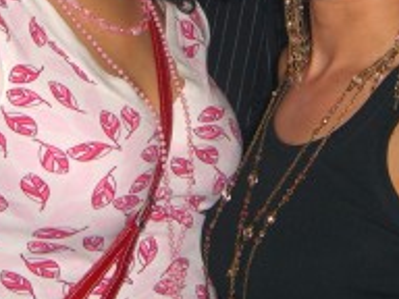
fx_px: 1372
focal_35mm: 119
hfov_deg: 16.5
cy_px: -29
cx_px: 210
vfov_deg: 12.2
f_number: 2.8
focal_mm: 7.9
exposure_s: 1/60
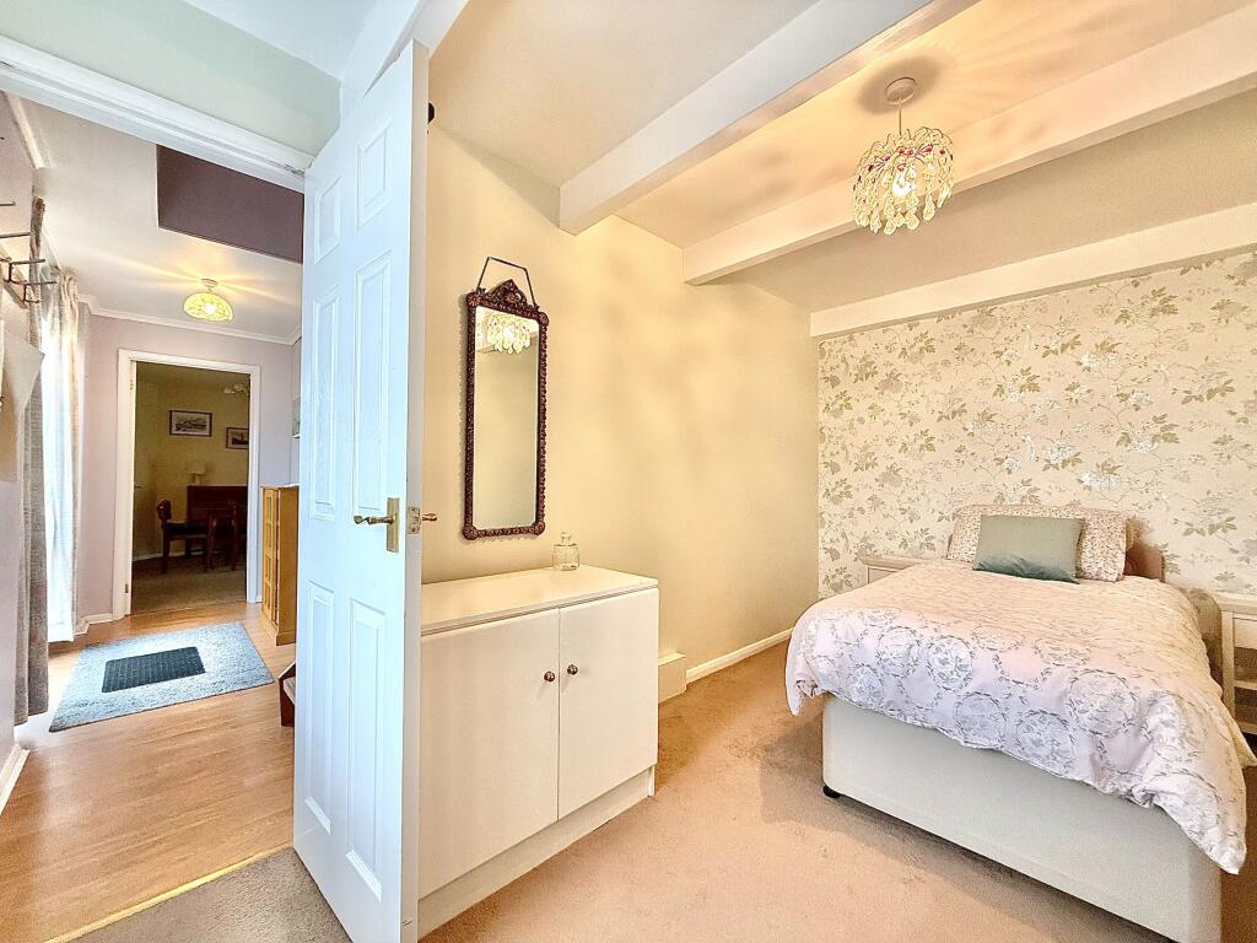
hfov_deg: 102.1
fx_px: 508
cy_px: 472
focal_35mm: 14
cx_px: 628
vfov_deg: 85.7
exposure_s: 1/100
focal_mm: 2.22
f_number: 2.2
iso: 320
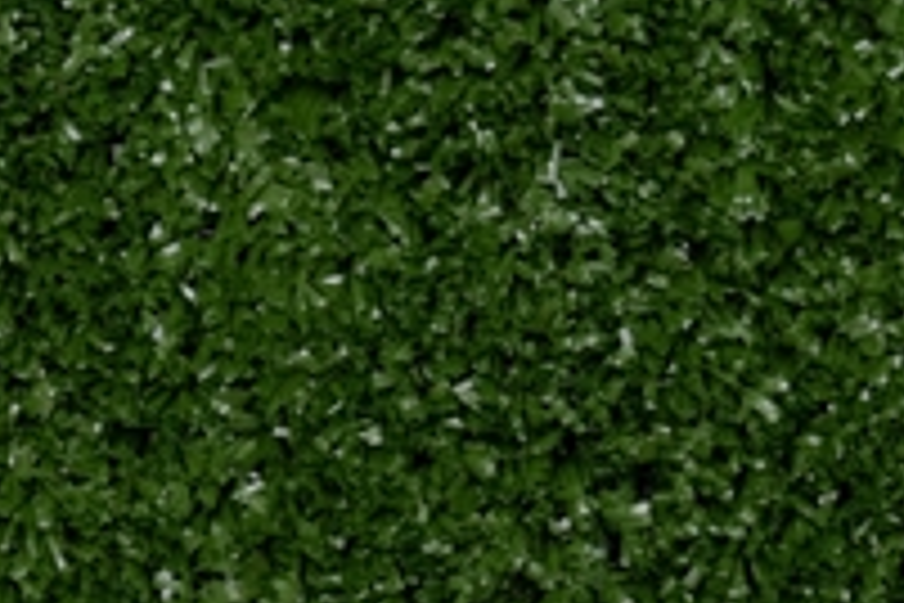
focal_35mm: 430
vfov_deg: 3.2
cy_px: 364
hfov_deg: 4.7
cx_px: -891
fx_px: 10797
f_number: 7.1
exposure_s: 1/125
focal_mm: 48
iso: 100
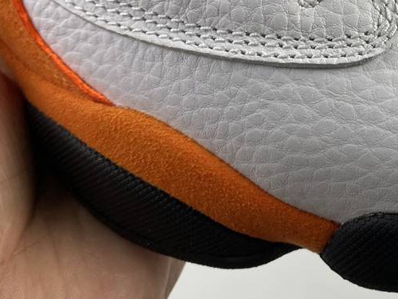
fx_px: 598
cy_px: 55
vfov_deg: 27.4
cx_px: 380
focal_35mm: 52
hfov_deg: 34.2
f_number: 1.8
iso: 40
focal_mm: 4.25
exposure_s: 1/100
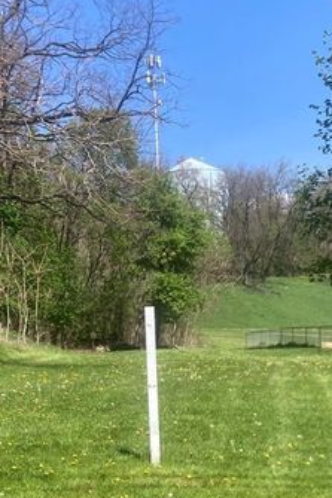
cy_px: 410
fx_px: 803
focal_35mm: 58
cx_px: 182
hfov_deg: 23.3
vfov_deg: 33.3
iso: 20
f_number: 1.8
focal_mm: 3.99
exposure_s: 1/1453
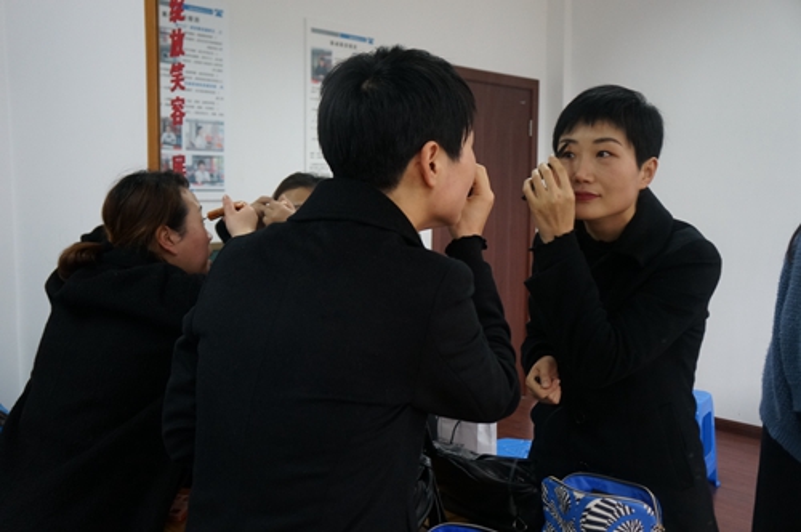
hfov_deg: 55.2
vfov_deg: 38.3
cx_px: 400
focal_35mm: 34
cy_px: 266
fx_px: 767
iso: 800
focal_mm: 23
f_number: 4
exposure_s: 1/50
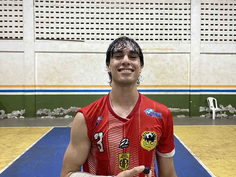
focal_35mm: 27
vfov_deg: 51.4
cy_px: 87
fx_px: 184
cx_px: 122
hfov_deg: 65.3
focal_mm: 4.25
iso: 320
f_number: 1.8
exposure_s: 1/60
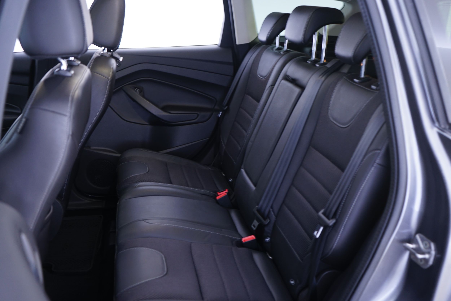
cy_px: 150
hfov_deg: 53.1
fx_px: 451
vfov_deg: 36.9
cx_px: 226
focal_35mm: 36
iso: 400
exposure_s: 1/3
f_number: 4
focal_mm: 36
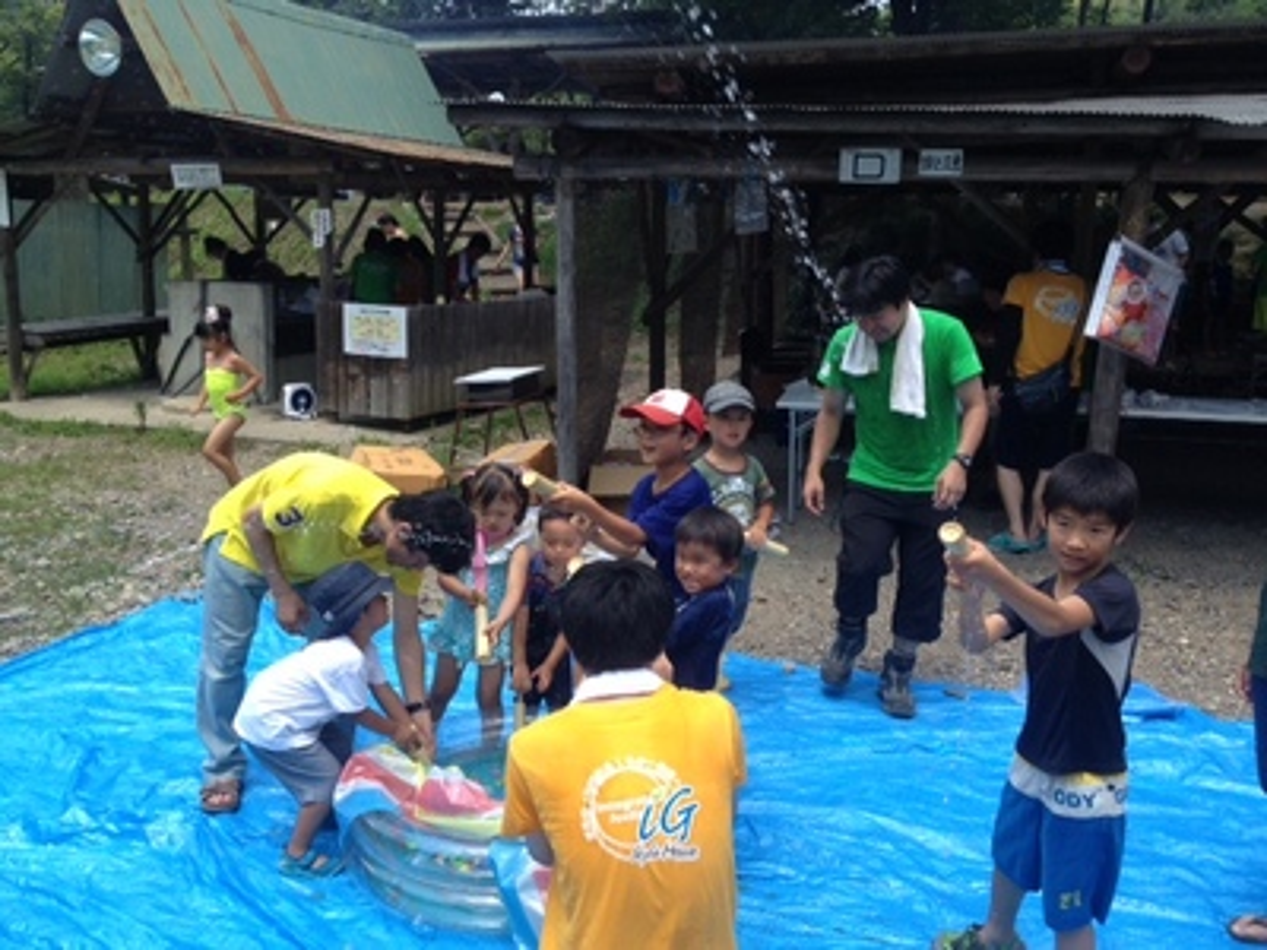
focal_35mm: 35
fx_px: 1281
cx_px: 634
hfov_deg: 52.6
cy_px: 475
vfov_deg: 40.7
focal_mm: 4.28
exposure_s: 1/673
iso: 50
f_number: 2.4
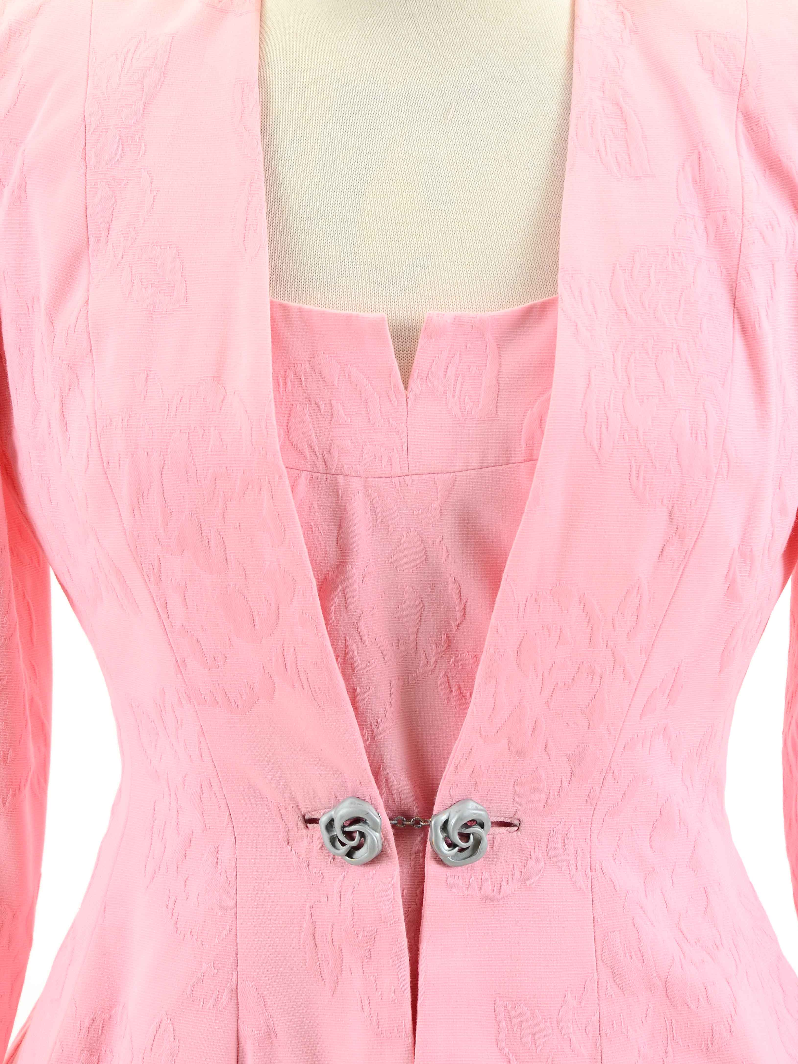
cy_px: 484
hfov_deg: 8.7
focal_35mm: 172
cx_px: 400
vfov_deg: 11.5
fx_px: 5273
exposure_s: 1/80
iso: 160
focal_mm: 105
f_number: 8
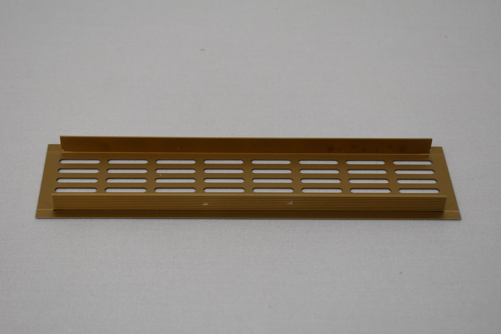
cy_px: 168
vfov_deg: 18.7
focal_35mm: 73
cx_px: 247
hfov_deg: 27.7
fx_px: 1016
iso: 800
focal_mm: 48
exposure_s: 1/200
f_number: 5.3
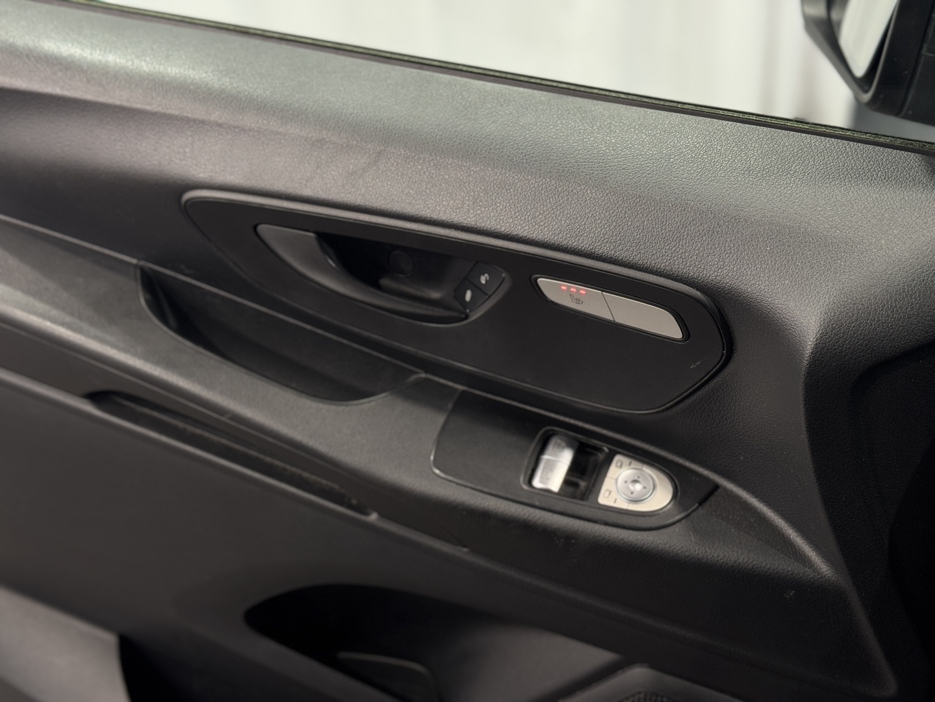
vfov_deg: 30.3
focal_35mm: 48
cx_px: 468
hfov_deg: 39.7
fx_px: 1297
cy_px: 351
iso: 64
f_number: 1.78
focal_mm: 6.76
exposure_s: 1/50
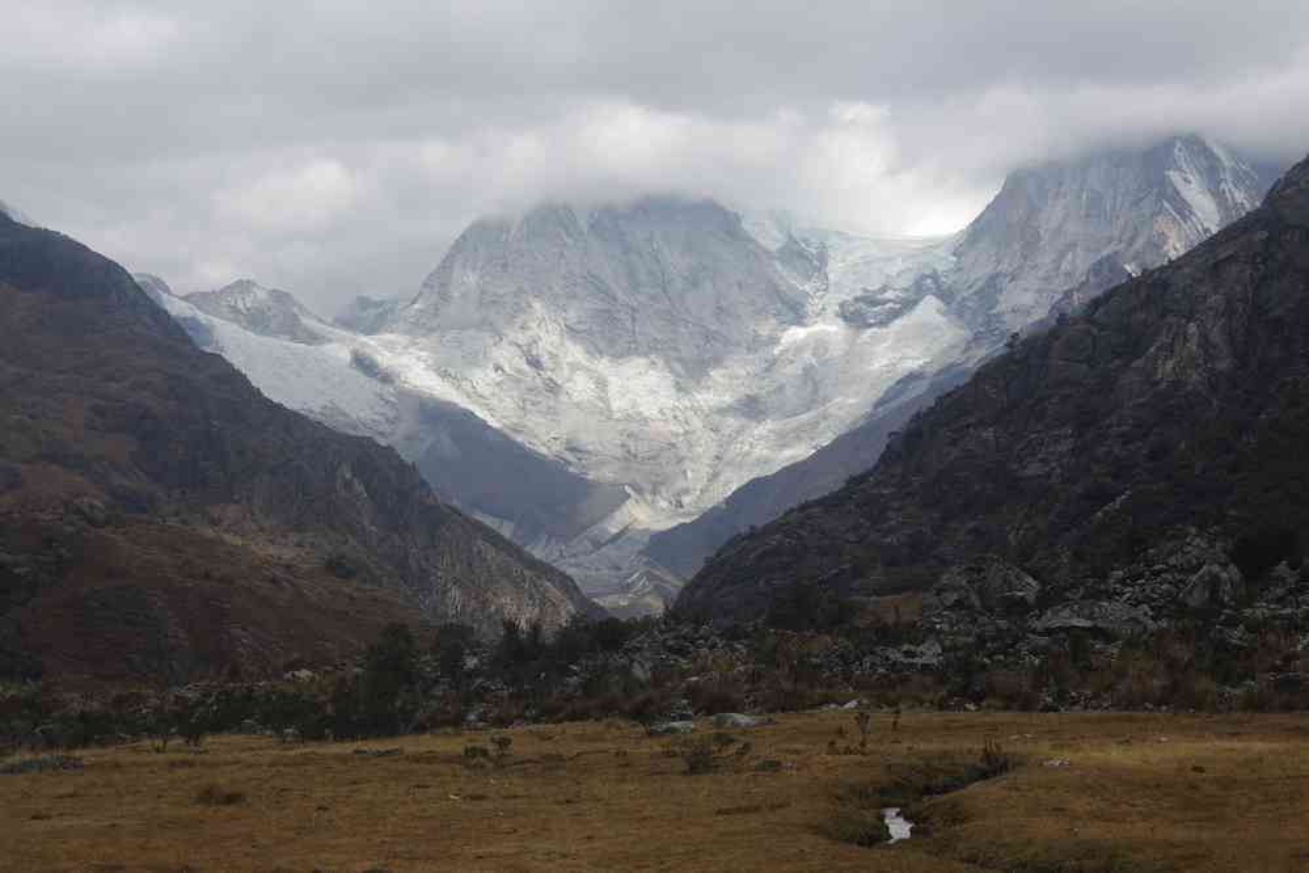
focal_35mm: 64
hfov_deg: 31.2
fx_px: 2345
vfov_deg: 21.1
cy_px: 436
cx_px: 654
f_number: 11
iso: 200
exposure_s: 1/125
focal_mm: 43
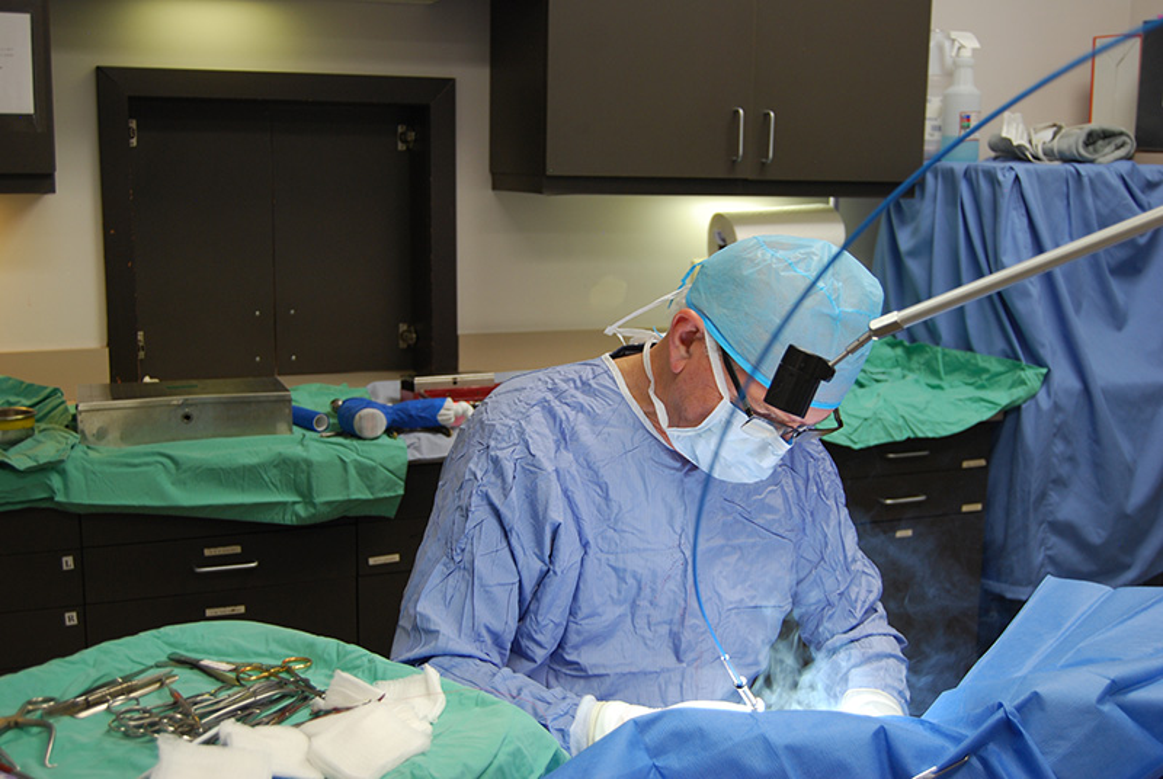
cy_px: 390
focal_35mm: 42
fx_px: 1359
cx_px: 582
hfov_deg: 46.3
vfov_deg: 32.0
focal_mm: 28
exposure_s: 1/30
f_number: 4.2
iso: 250
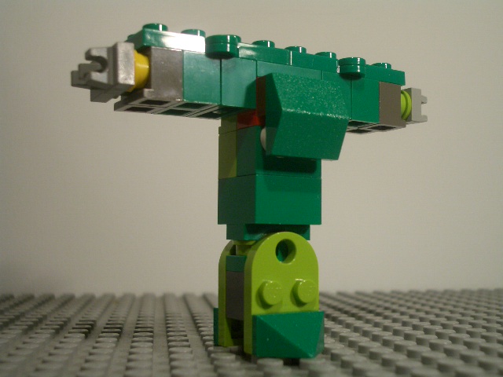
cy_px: 188
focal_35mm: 49
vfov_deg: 29.7
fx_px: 712
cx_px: 252
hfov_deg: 38.9
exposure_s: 1/80
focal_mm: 8.2
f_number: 3.1
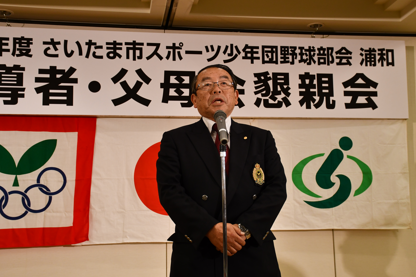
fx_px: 659
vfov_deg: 23.8
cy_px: 133
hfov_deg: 35.0
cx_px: 227
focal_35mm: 57
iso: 800
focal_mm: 34
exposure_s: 1/60
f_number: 4.2
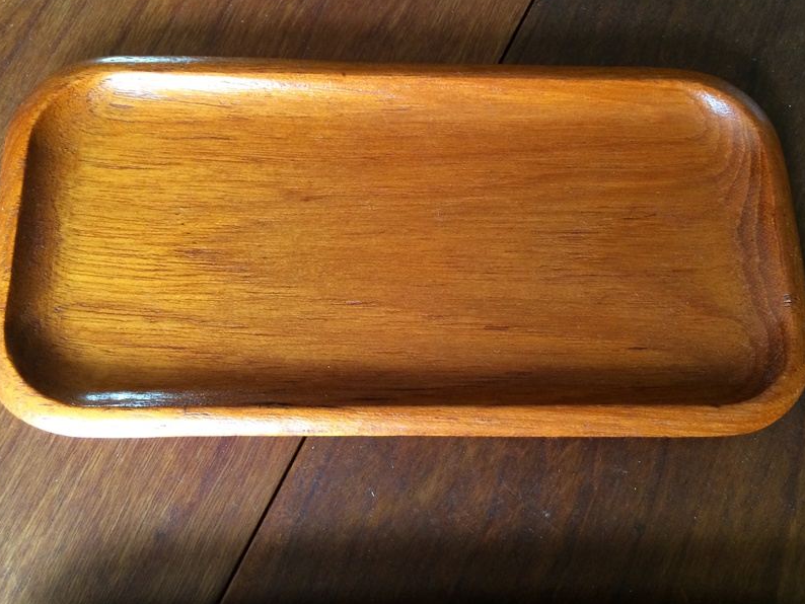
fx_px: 791
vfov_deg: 41.8
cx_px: 380
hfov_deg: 53.9
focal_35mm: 34
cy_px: 268
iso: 160
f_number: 2.2
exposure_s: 1/30
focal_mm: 4.12
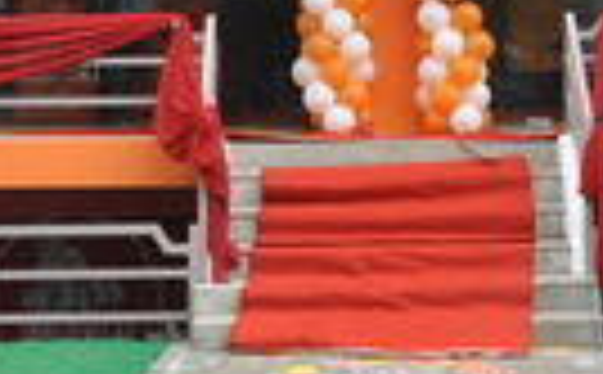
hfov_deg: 14.6
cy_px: -324
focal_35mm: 143
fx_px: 2343
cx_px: 454
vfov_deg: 8.7
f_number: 9
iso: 200
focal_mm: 25
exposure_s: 1/125
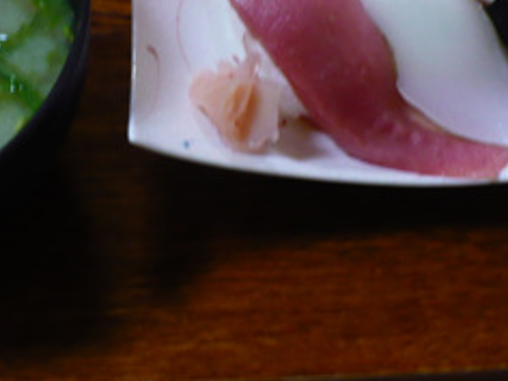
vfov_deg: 17.5
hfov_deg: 23.7
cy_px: -13
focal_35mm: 82
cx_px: 178
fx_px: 1203
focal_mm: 6.1
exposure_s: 1/8
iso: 200
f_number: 2.8
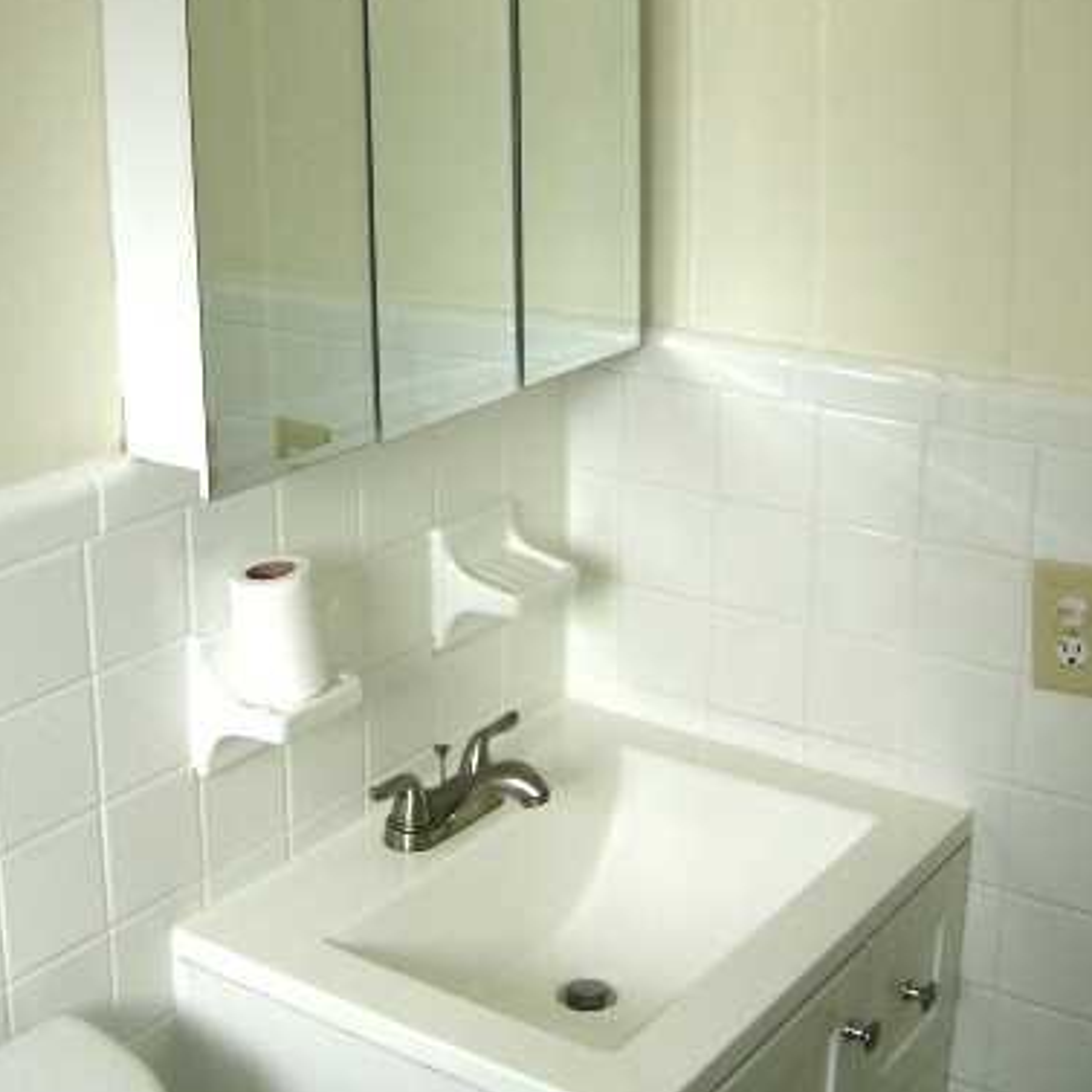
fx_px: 1927
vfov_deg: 31.4
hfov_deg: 31.6
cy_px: 350
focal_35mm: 54
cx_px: 501
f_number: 2.8
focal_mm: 6
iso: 100
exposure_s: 1/79.3
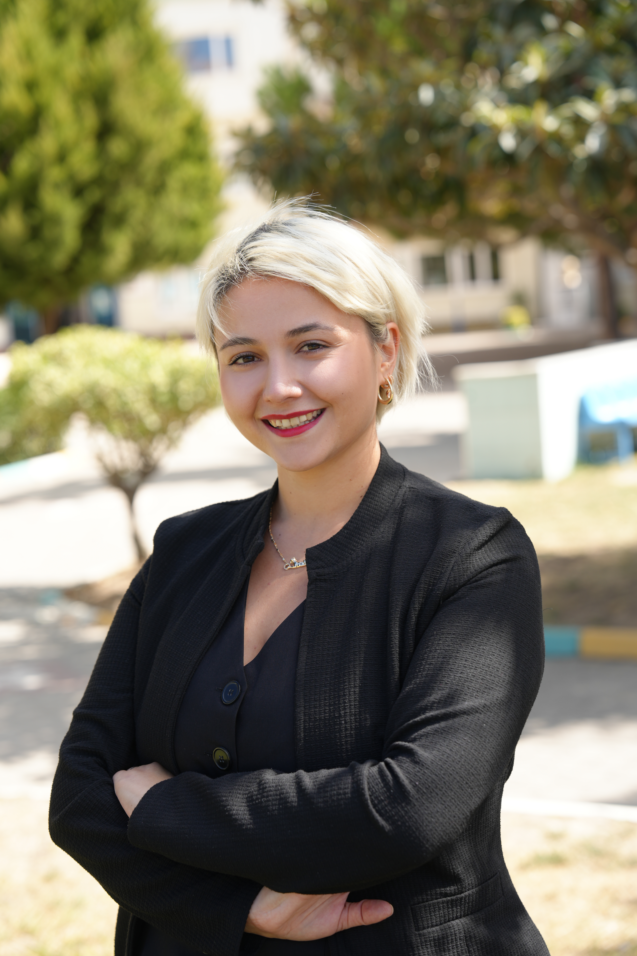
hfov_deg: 19.5
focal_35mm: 70
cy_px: 478
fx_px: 1858
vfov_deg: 28.8
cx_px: 318
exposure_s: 1/250
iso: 100
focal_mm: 70
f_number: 4
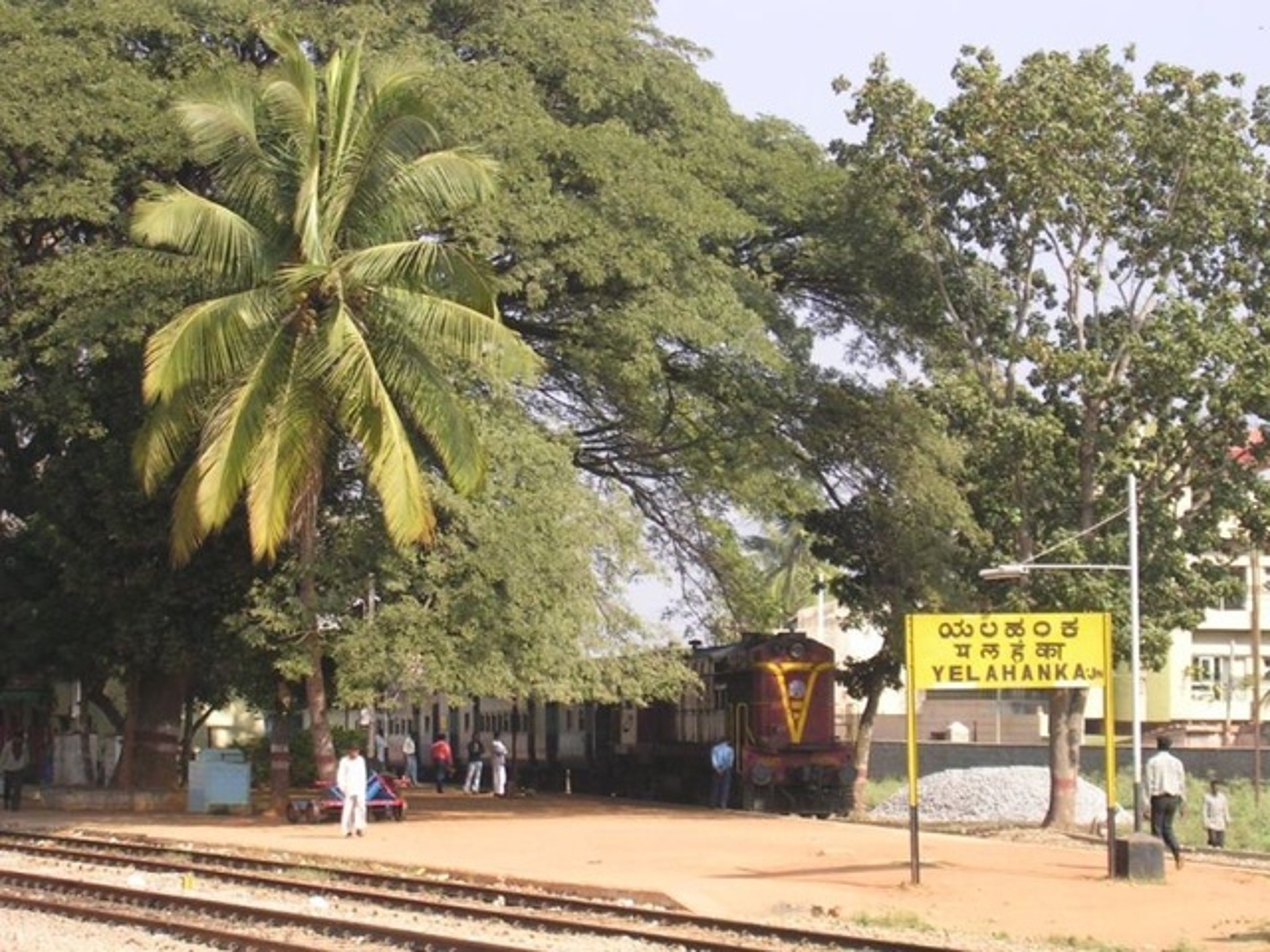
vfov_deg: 12.9
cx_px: 635
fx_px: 4219
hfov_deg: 17.1
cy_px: 476
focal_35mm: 115
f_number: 4.9
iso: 50
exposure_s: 1/186
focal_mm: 17.4
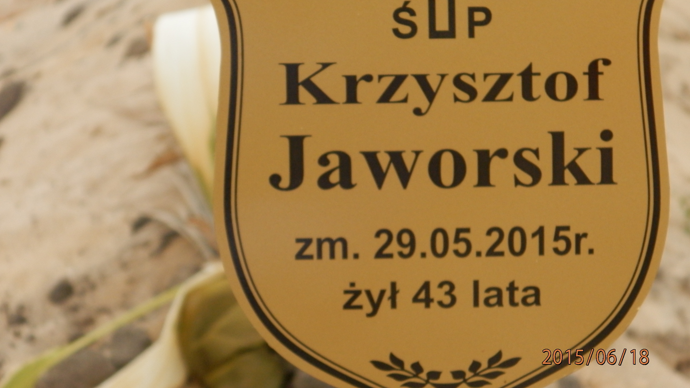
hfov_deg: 5.9
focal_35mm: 366
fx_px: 6696
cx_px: 345
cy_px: 153
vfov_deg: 3.3
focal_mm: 59.8
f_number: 5.6
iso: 200
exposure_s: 1/160
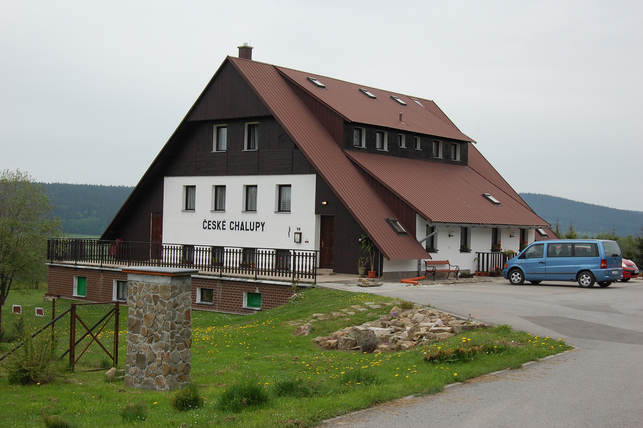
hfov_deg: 38.9
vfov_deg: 26.4
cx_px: 322
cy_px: 214
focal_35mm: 51
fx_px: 910
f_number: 10
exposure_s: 1/250
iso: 360
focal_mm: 34
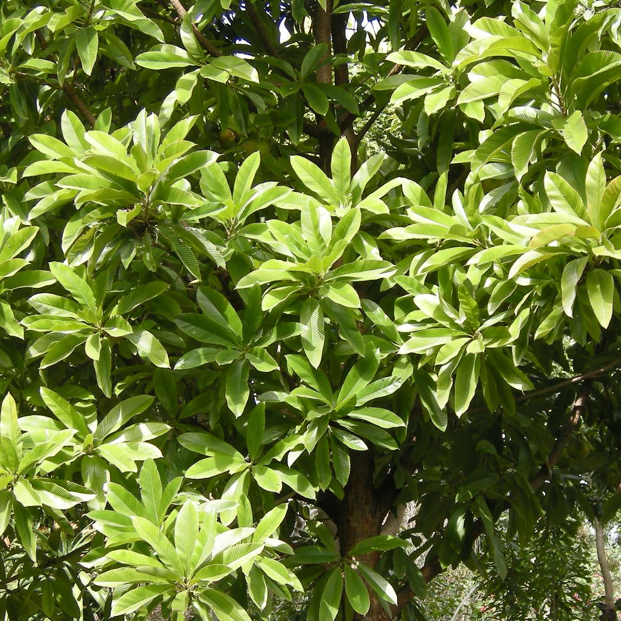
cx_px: 334
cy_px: 420
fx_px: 1522
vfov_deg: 22.9
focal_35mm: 75
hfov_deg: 23.1
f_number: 3.4
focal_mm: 7.5
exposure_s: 1/93
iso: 64
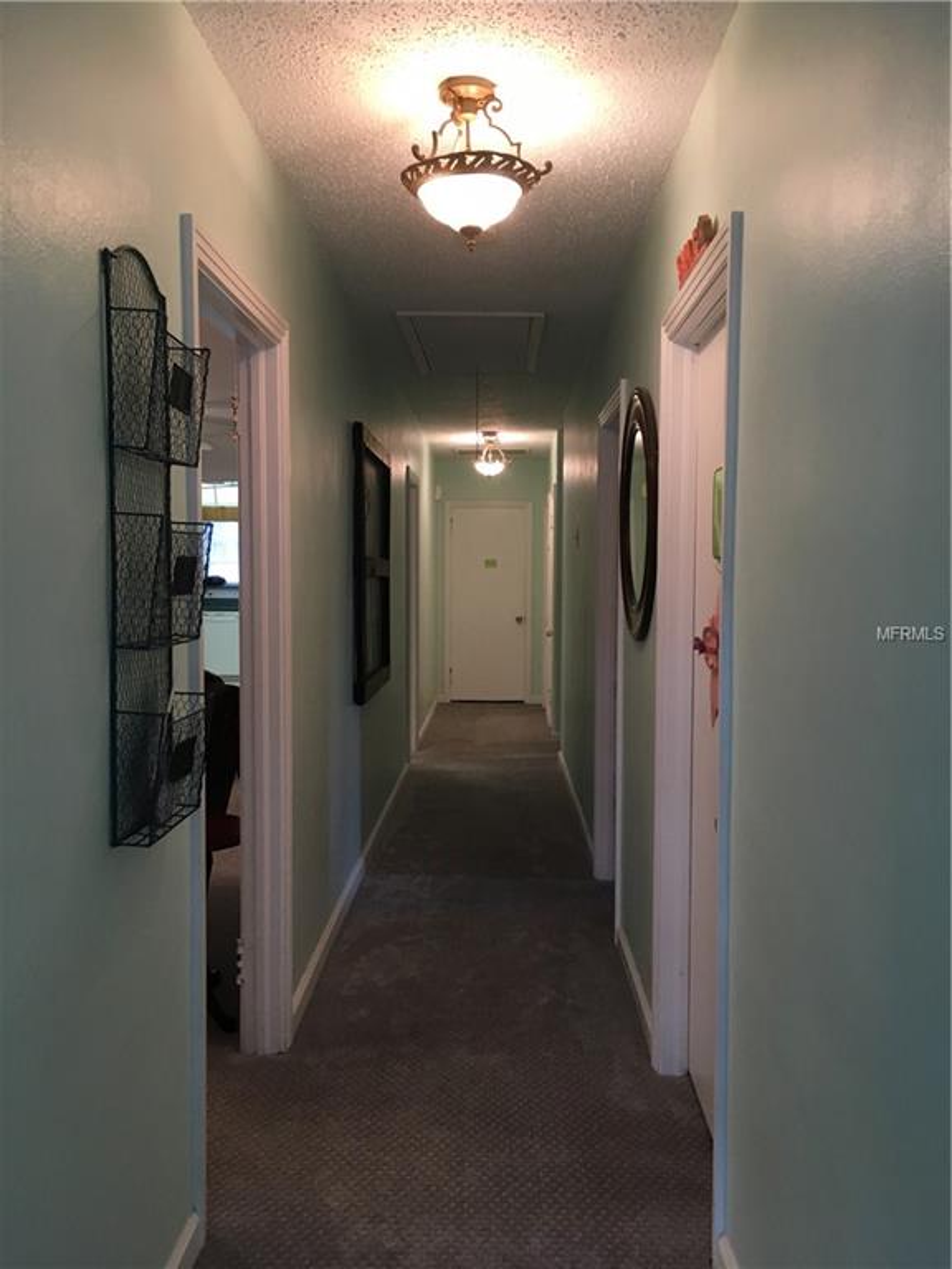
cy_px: 634
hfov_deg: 48.2
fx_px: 1063
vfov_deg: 61.7
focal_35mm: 29
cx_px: 476
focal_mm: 4.15
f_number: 2.2
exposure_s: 1/30
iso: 80
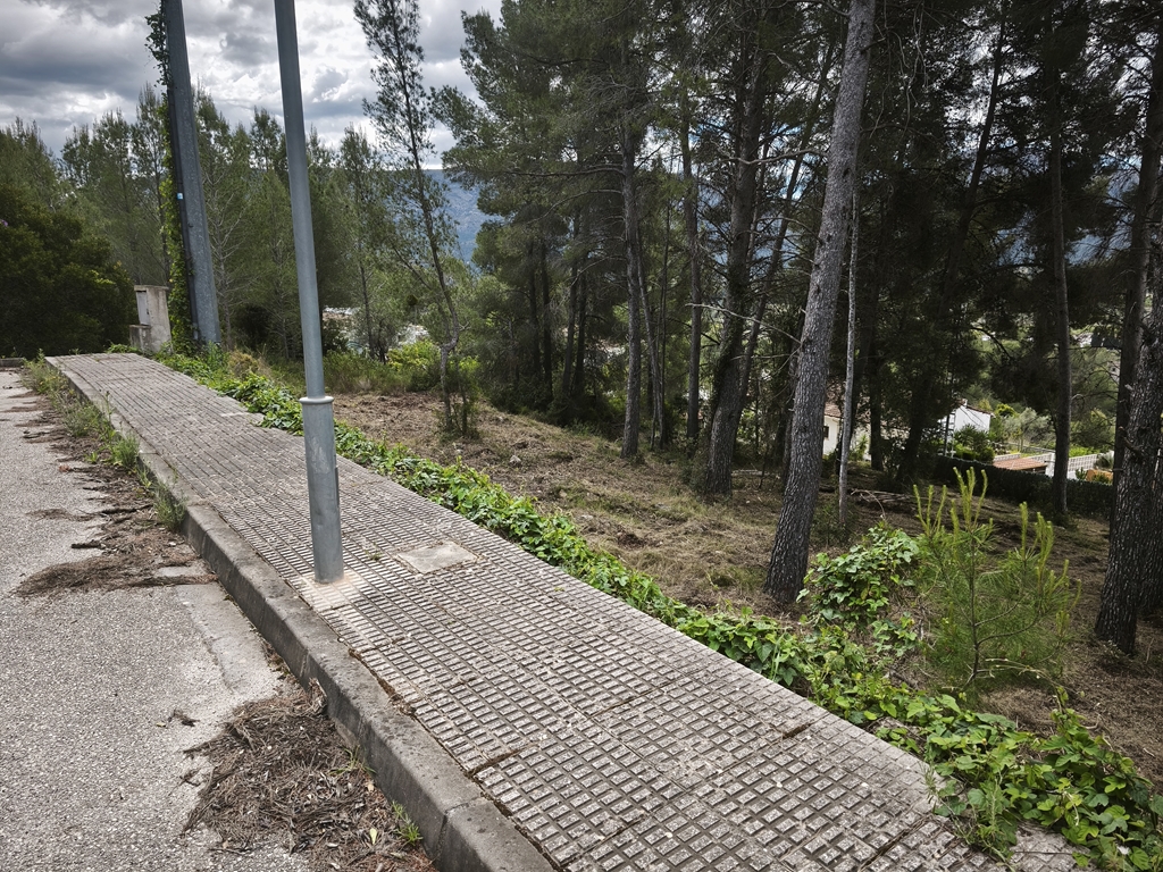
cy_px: 436
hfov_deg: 73.9
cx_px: 582
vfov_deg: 58.9
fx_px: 773
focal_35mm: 23
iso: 80
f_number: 1.7
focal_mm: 5.35
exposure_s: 1/285
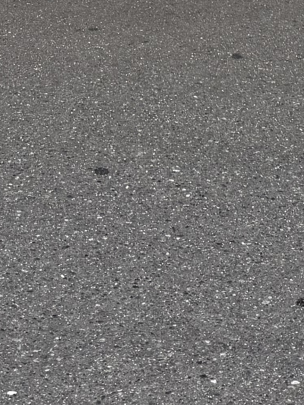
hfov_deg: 10.9
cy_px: -455
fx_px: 1592
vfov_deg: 12.4
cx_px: 147
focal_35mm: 136
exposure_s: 1/139
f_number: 1.78
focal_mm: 6.76
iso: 50
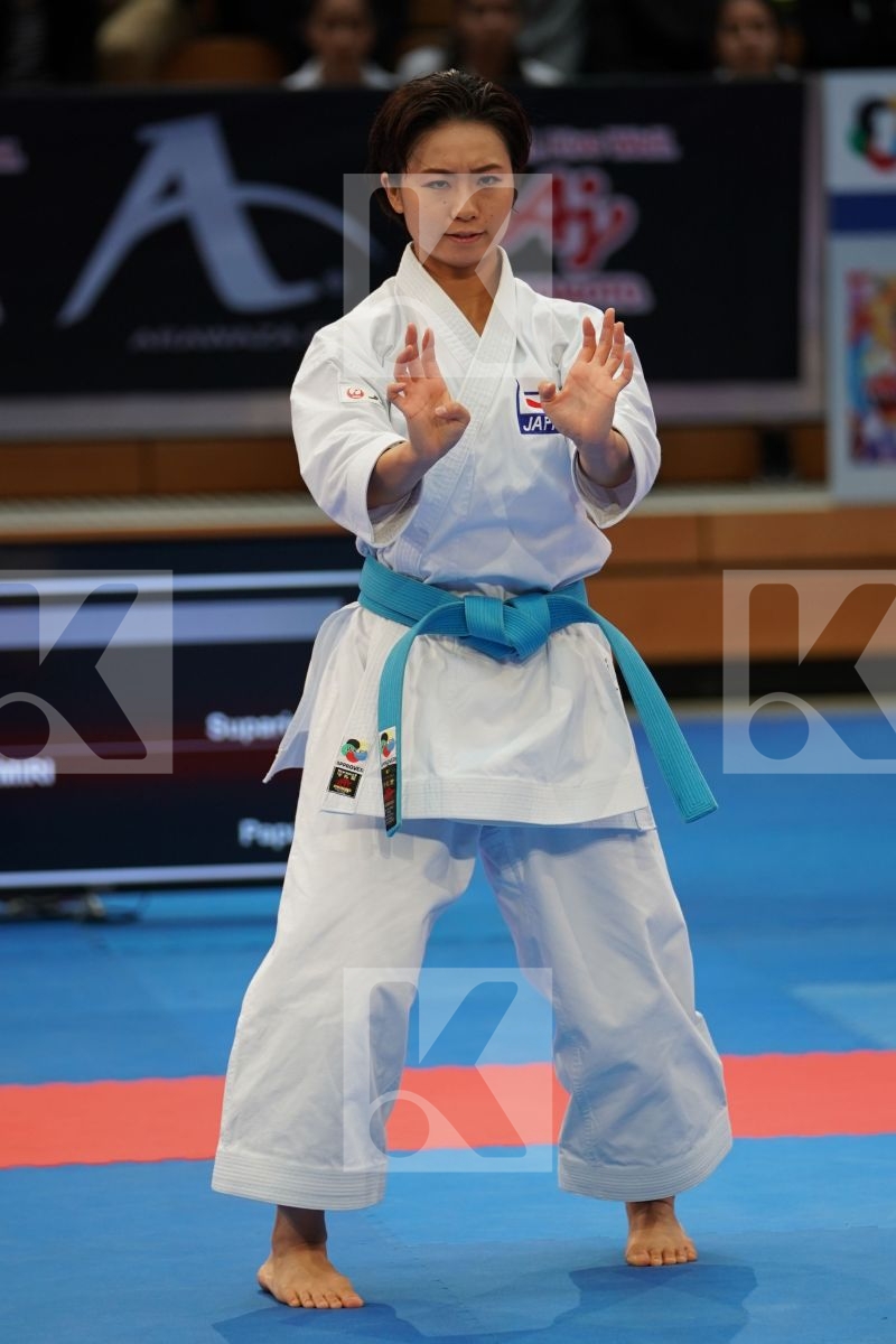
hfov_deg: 5.7
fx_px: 9071
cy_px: 672
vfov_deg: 8.5
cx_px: 448
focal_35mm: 243
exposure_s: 1/400
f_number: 2.8
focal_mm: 162
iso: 640
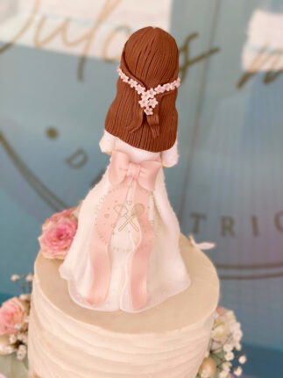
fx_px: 567
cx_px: 142
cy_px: 189
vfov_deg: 36.8
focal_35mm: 52
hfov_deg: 28.0
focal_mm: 6
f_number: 2
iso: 25
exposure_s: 1/122
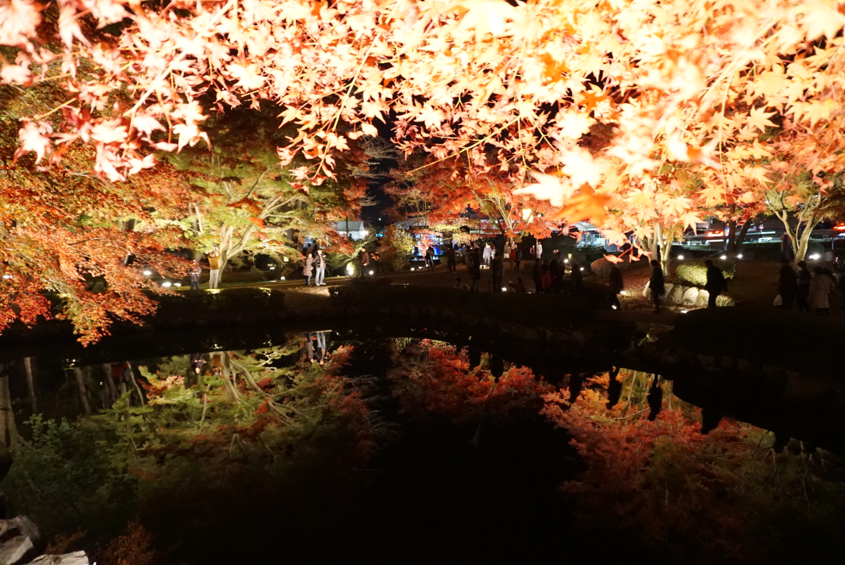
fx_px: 564
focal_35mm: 24
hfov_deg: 73.7
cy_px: 282
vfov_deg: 53.2
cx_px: 422
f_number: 3.5
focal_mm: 16
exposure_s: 1/10
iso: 3200
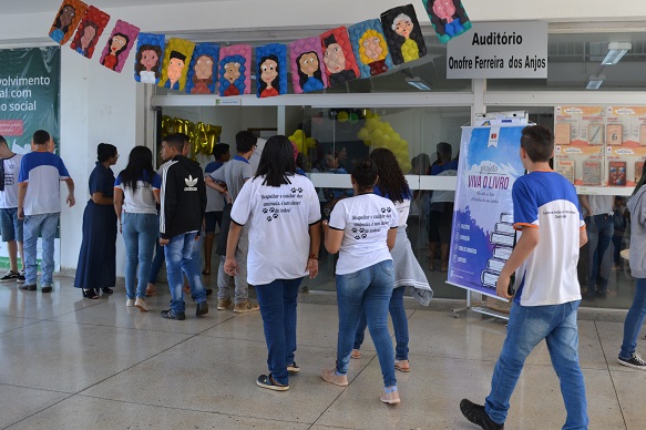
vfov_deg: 36.7
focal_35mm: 36
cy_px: 173
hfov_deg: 52.9
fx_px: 646
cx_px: 377
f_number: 5.6
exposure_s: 1/125
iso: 280
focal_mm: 20
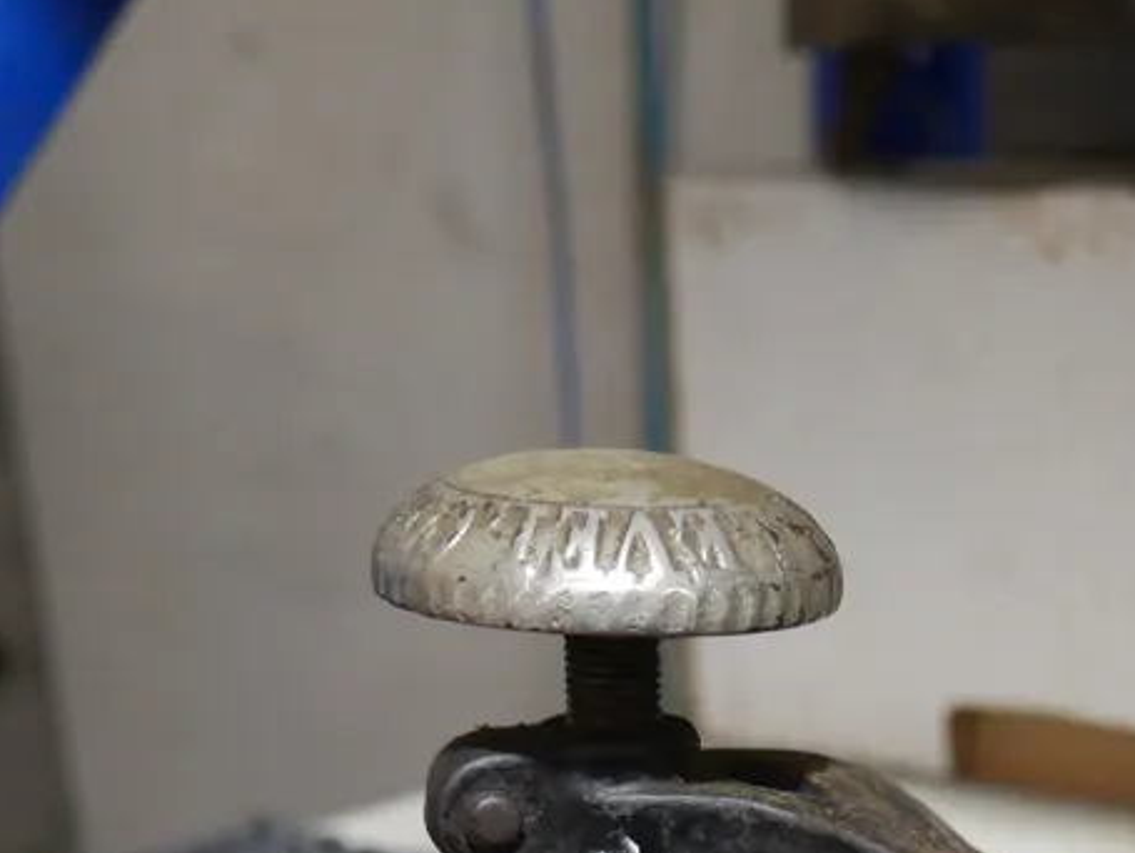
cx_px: 1115
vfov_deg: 19.6
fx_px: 2363
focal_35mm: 72
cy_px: 932
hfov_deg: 25.7
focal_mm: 16
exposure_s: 1/60
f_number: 3.6
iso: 1000
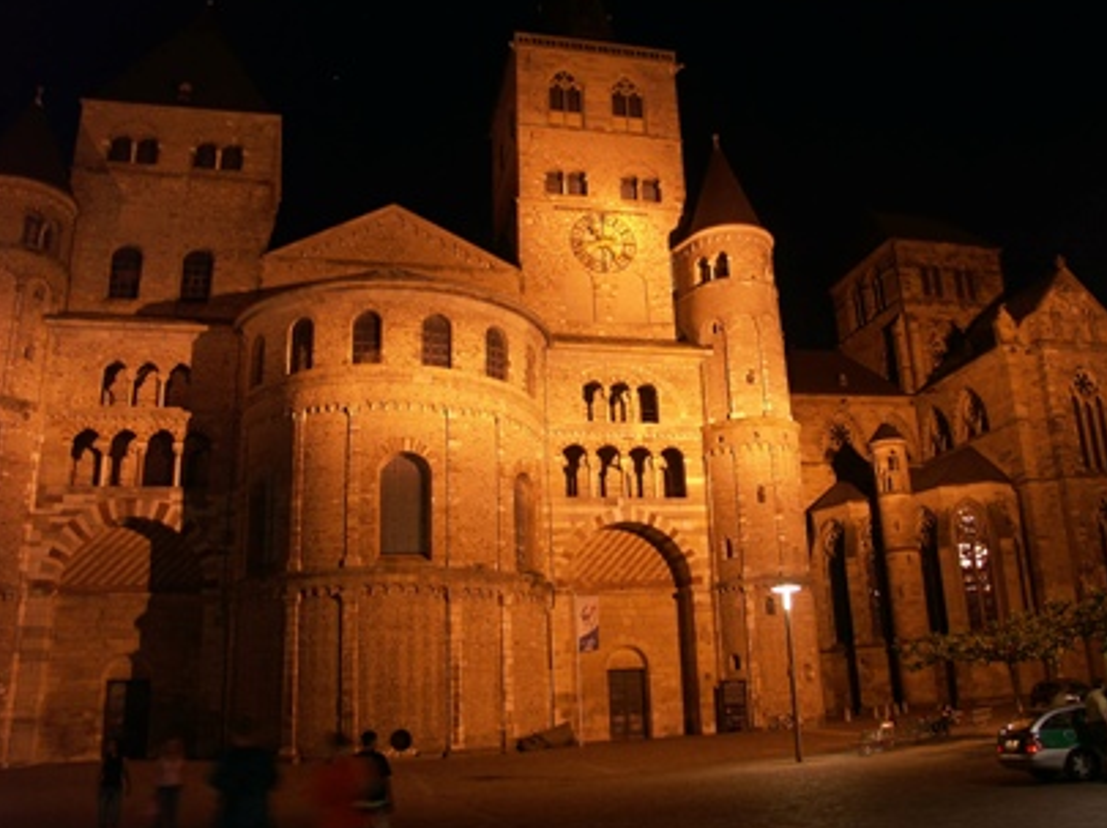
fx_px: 990
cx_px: 599
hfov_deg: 58.3
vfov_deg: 45.3
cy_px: 385
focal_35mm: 31
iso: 100
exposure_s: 1/4
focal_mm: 7.21
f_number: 2.8
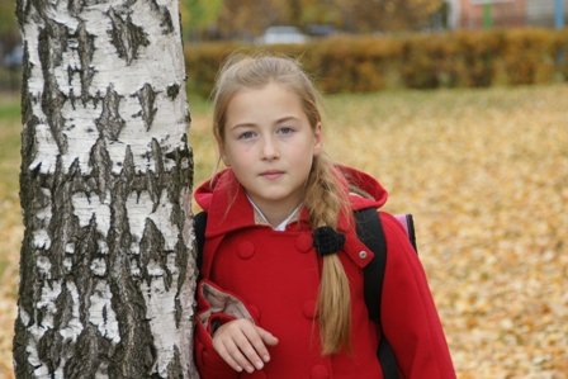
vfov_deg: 7.6
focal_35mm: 180
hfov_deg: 11.4
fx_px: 2841
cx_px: 284
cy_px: 190
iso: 500
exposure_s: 1/160
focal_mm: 120
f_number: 6.3
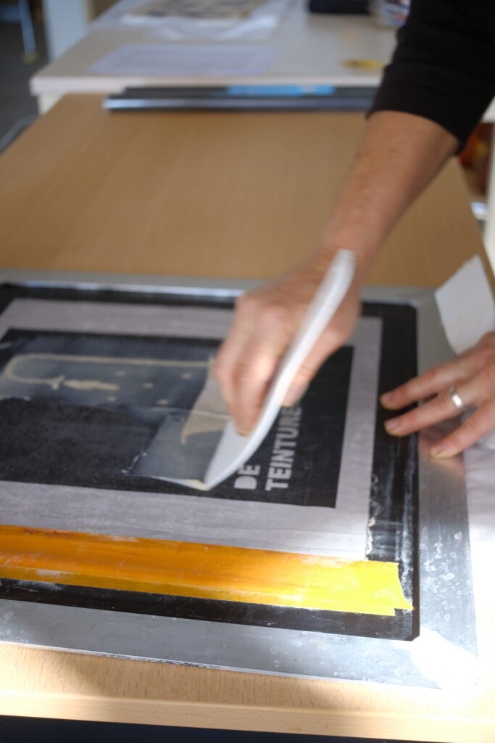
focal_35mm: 41
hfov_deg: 32.6
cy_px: 372
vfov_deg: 47.4
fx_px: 845
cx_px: 248
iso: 200
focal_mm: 27
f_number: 2.8
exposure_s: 1/28
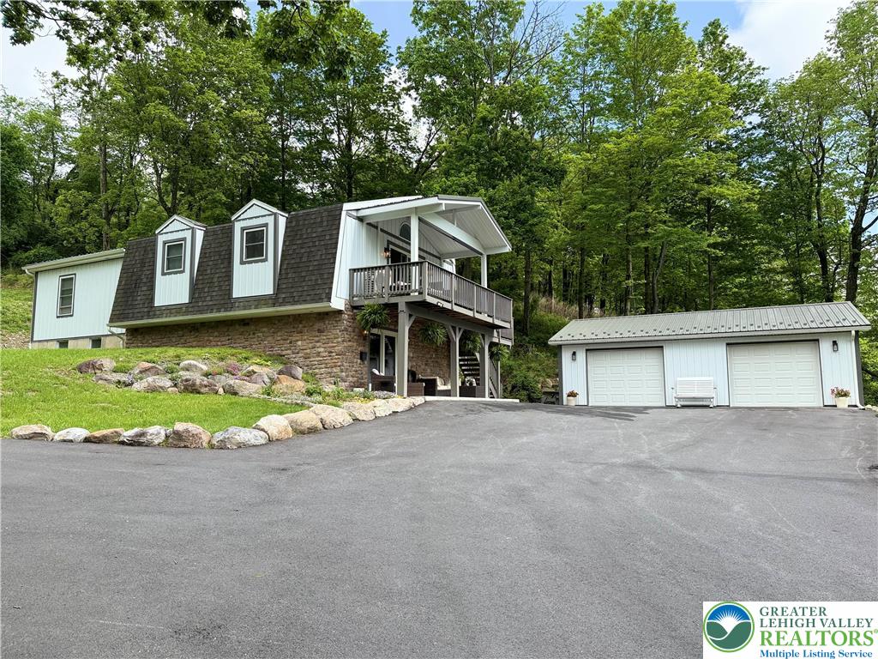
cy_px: 330
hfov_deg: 71.6
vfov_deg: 56.8
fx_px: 609
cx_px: 439
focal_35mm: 24
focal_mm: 6.76
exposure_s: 1/2445
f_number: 1.78
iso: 100
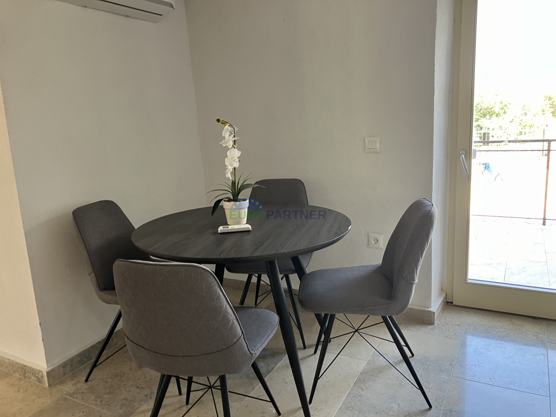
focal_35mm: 28
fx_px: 450
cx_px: 278
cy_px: 208
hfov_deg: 63.4
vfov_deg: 49.7
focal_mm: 3.99
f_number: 1.8
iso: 80
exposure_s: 1/72
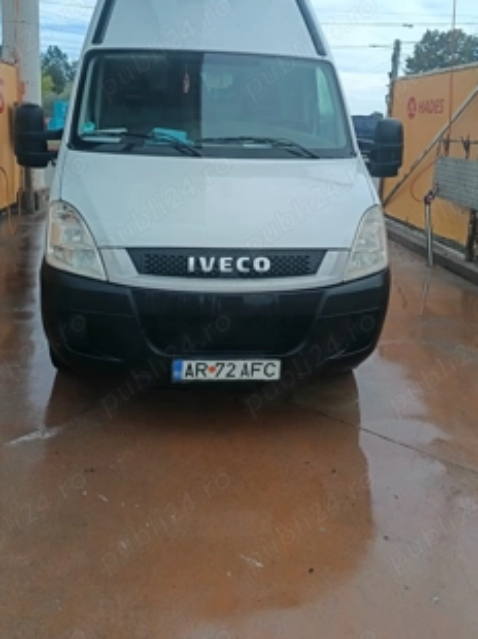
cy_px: 239
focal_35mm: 31
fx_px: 572
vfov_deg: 57.7
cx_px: 237
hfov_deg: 45.4
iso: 274
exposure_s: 1/900
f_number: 1.75
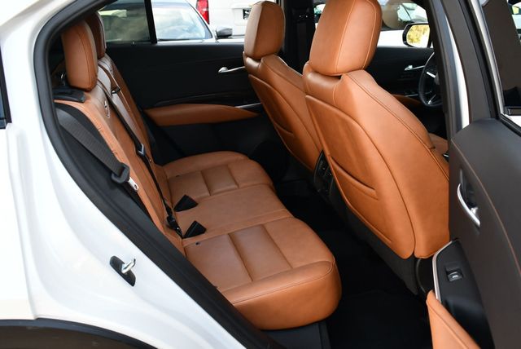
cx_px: 260
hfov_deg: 53.1
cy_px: 174
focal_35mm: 36
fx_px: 521
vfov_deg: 36.9
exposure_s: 1/250
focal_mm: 18
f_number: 4.5
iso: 400
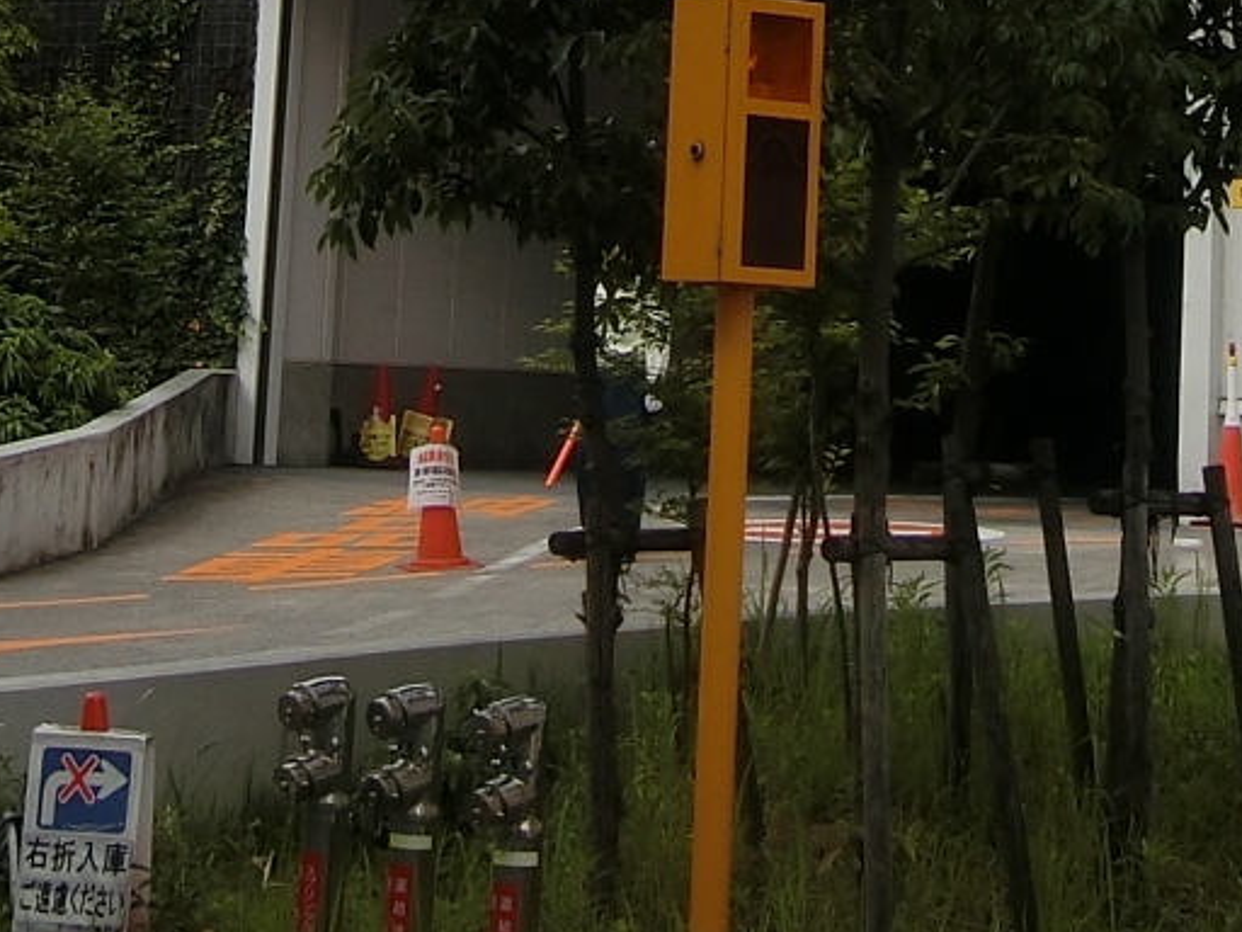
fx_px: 4880
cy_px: -847
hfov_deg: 14.5
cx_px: 660
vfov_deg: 10.2
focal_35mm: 136
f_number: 3.4
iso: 80
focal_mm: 7.2
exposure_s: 1/800
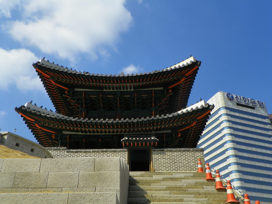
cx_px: 136
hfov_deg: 50.1
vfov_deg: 38.7
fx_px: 291
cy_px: 102
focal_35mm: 37
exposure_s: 1/400
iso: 64
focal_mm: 6.6
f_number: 5.6
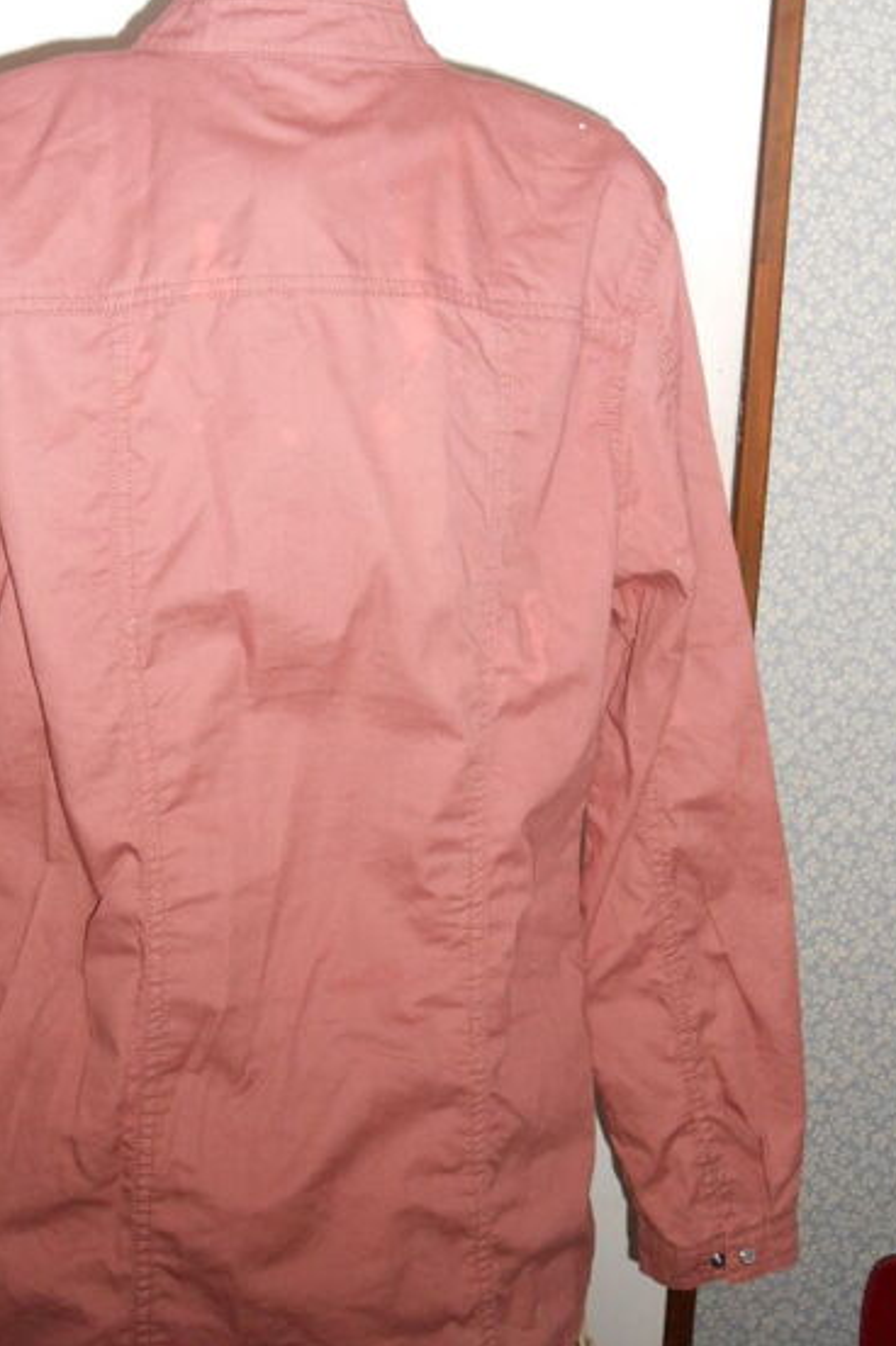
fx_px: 1981
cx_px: 346
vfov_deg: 37.5
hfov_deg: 25.4
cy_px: 647
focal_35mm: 53
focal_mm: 7.8
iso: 400
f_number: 4.5
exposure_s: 1/30
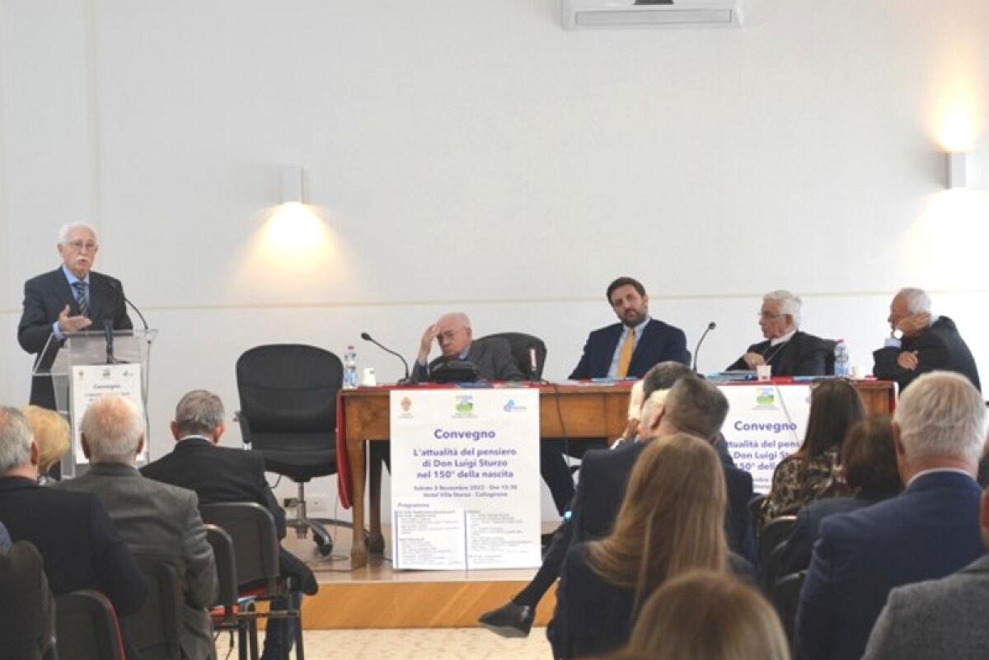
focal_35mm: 78
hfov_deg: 26.0
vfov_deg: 17.5
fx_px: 2143
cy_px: 330
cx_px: 494
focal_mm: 52
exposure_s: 1/60
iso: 640
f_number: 5
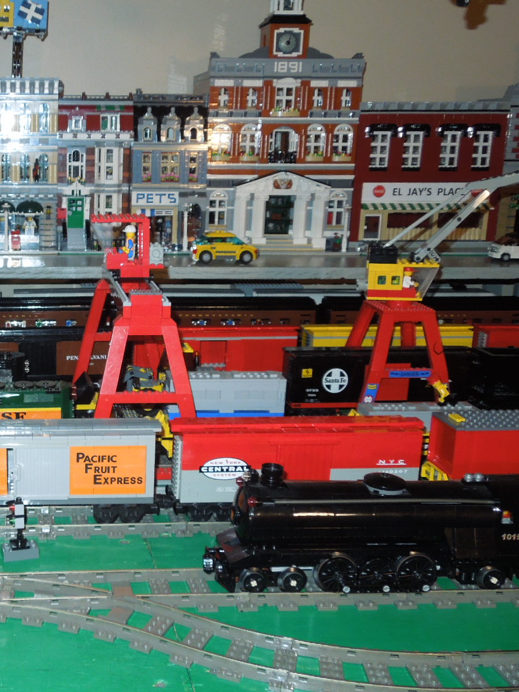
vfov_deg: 45.8
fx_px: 819
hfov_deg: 33.1
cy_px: 340
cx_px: 37
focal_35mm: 41
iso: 200
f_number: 3.3
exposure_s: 1/30
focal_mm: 4.5
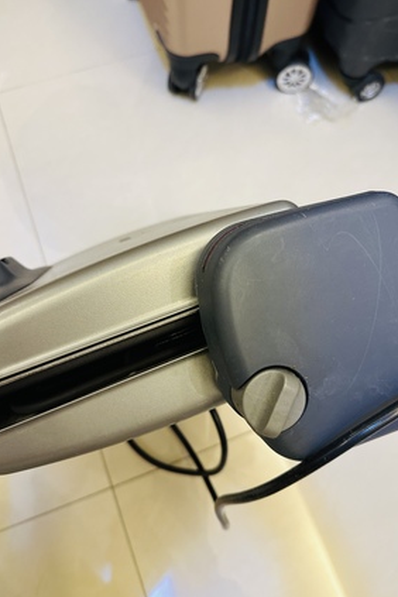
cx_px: 190
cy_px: 294
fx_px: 448
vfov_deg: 67.4
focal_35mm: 27
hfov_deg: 47.9
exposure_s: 1/60
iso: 320
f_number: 1.78
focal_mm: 6.86
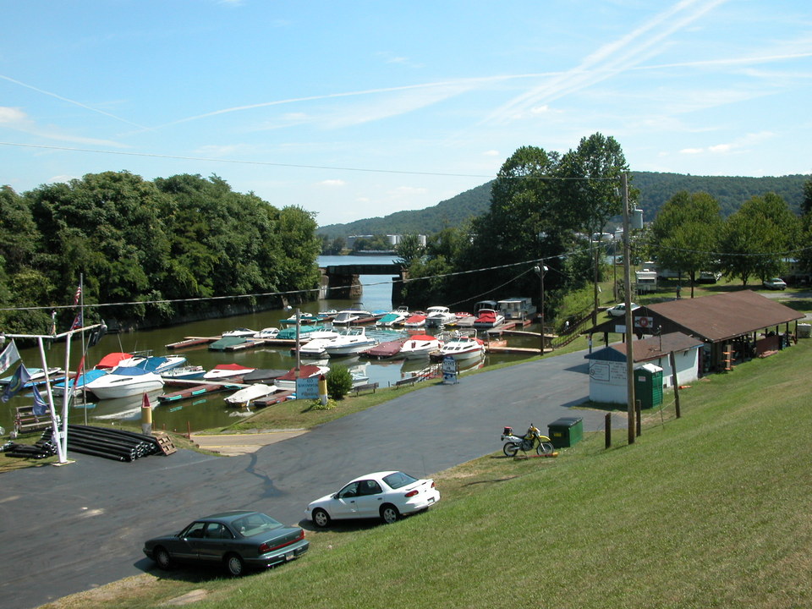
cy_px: 304
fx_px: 821
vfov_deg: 40.7
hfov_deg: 52.6
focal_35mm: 35
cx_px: 406
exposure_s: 1/372
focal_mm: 8.9
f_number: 5.6
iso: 100
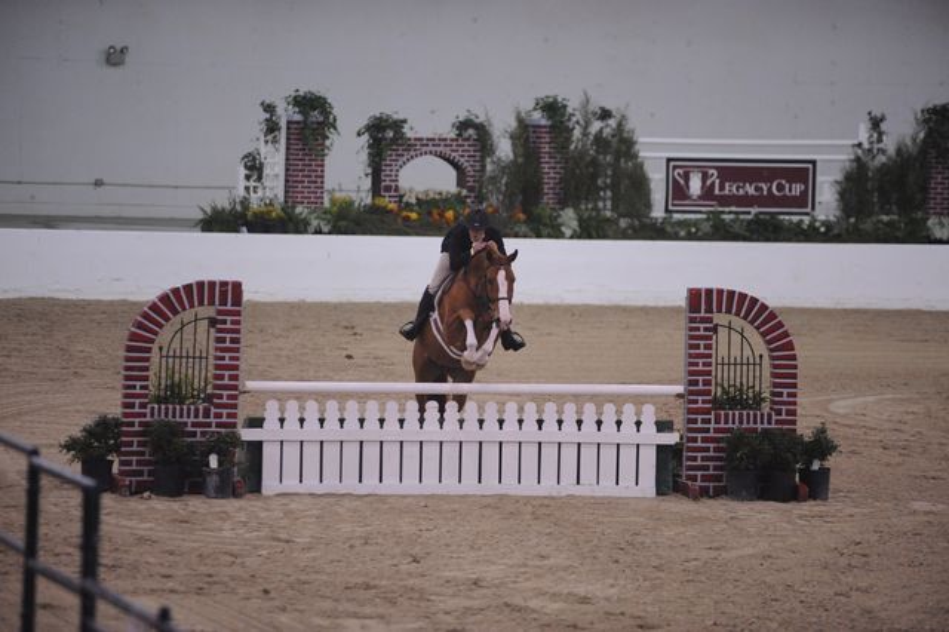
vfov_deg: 6.9
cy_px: 316
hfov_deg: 10.3
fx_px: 5269
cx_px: 474
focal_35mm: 200
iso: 5000
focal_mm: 200
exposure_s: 1/400
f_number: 2.8
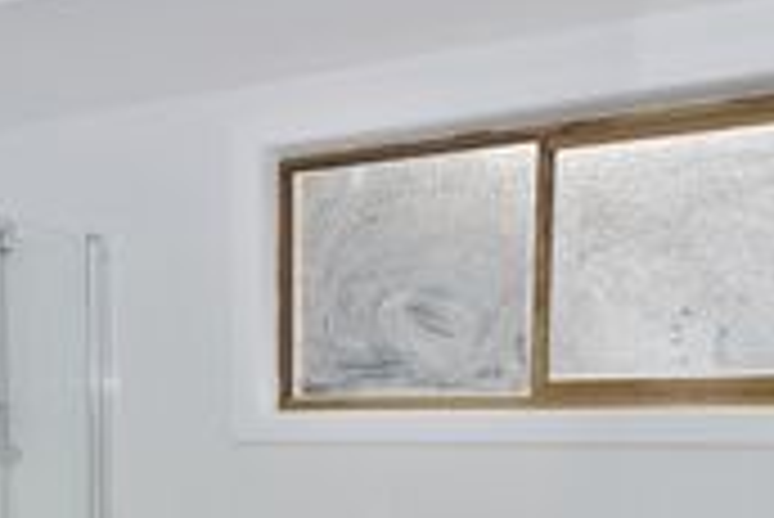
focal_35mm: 41
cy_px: 507
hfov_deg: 46.6
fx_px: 882
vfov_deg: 30.6
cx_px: 252
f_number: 10
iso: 100
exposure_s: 1/200
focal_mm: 10
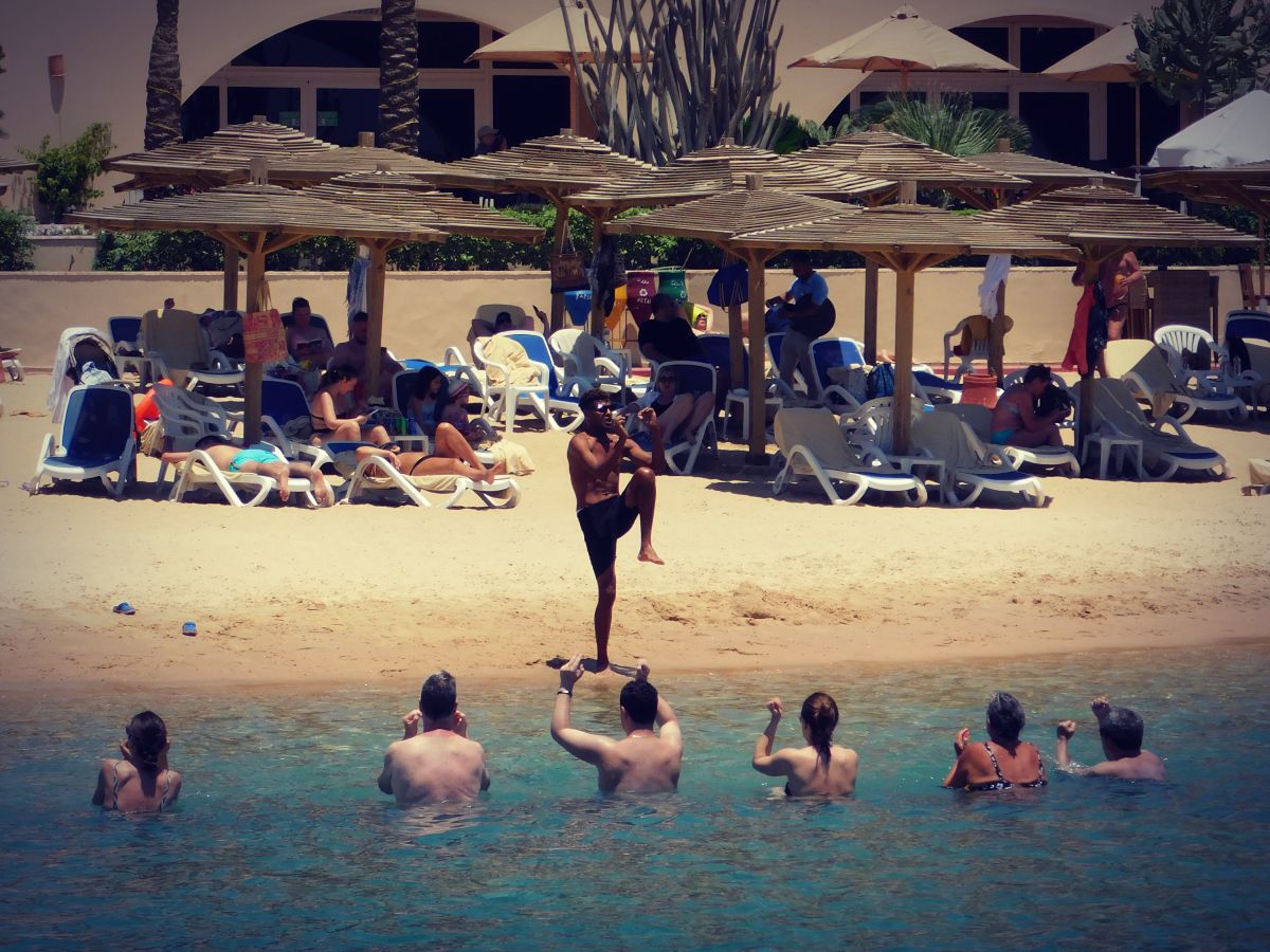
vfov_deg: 8.7
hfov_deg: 11.6
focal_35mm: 170
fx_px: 6237
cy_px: 476
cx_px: 635
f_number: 5.3
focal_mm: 30.1
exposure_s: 1/1000
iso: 125
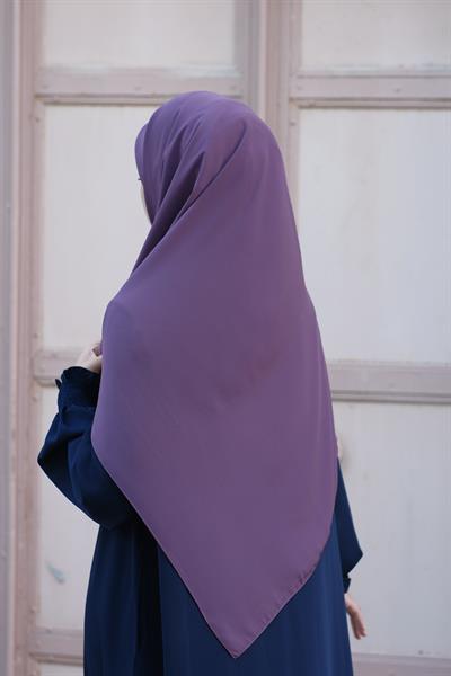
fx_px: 1578
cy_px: 338
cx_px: 226
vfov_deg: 24.2
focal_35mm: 84
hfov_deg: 16.3
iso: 125
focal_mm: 56
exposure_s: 1/125
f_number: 2.5
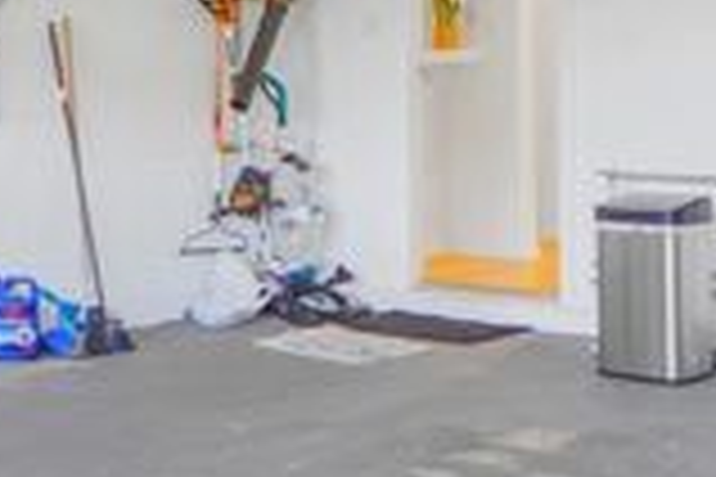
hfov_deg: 25.4
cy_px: -29
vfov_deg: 16.6
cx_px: 363
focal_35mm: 80
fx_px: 1591
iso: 100
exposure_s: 1/30
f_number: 2
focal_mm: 12
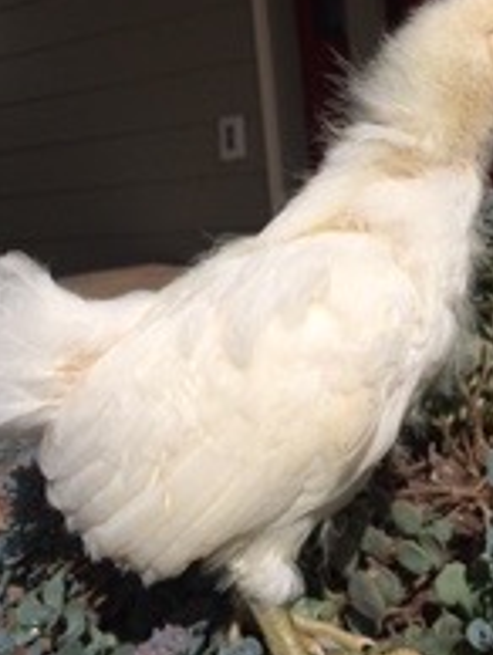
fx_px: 966
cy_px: 294
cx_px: 311
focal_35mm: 51
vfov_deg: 37.4
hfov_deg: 28.5
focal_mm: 4.15
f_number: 2.2
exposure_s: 1/5882
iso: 32
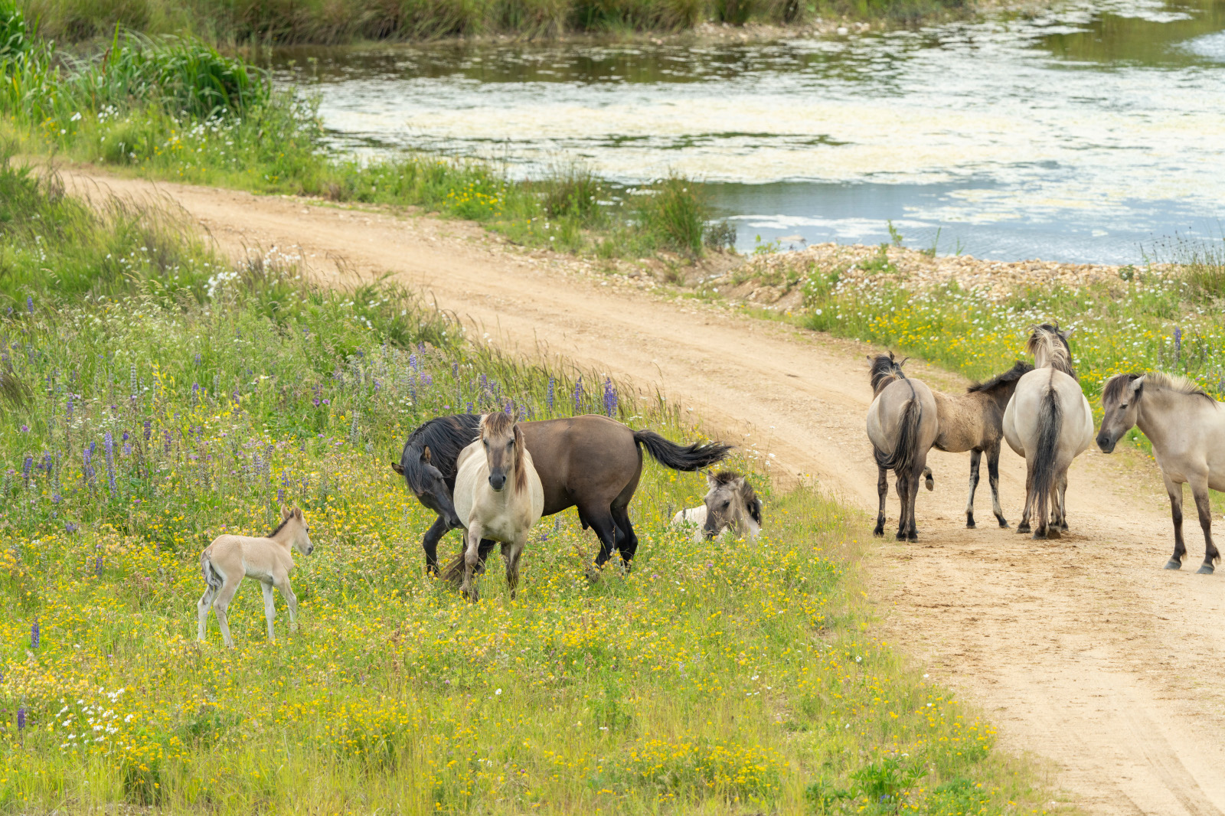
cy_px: 408
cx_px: 612
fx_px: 17213
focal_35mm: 506
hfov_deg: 4.1
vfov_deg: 2.7
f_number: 7.1
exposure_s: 1/640
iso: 400
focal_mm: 506
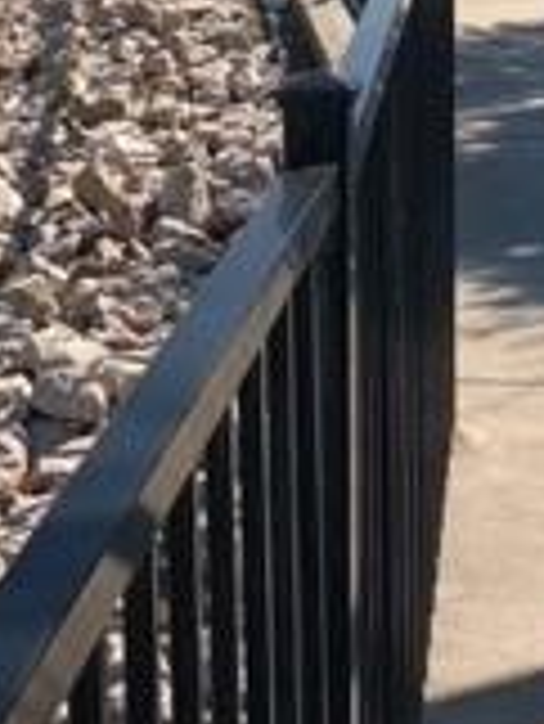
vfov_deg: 16.5
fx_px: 2323
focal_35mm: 111
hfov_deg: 13.3
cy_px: -270
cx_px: 103
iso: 20
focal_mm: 4
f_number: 1.8
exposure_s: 1/2703
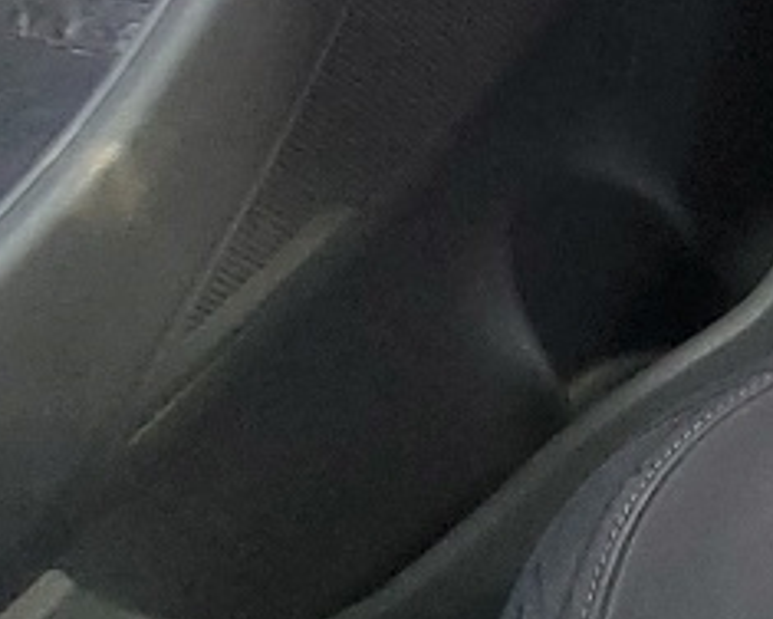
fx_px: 3958
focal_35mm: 173
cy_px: 33
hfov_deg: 8.6
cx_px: 2579
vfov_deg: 8.9
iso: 62
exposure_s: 1/120
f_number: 1.5
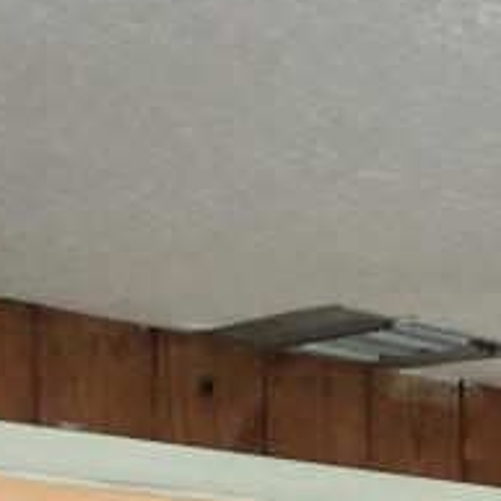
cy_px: 875
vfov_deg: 11.9
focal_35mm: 136
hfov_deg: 11.4
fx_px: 2227
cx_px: 1044
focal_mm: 4.15
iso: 125
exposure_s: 1/30
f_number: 2.2
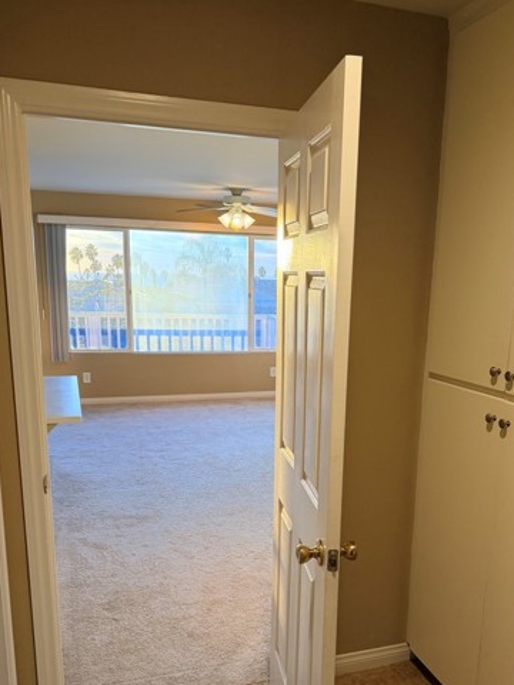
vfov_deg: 56.2
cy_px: 424
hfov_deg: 44.0
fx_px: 634
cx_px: 306
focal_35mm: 32
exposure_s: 1/146
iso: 200
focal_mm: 6.76
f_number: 1.78
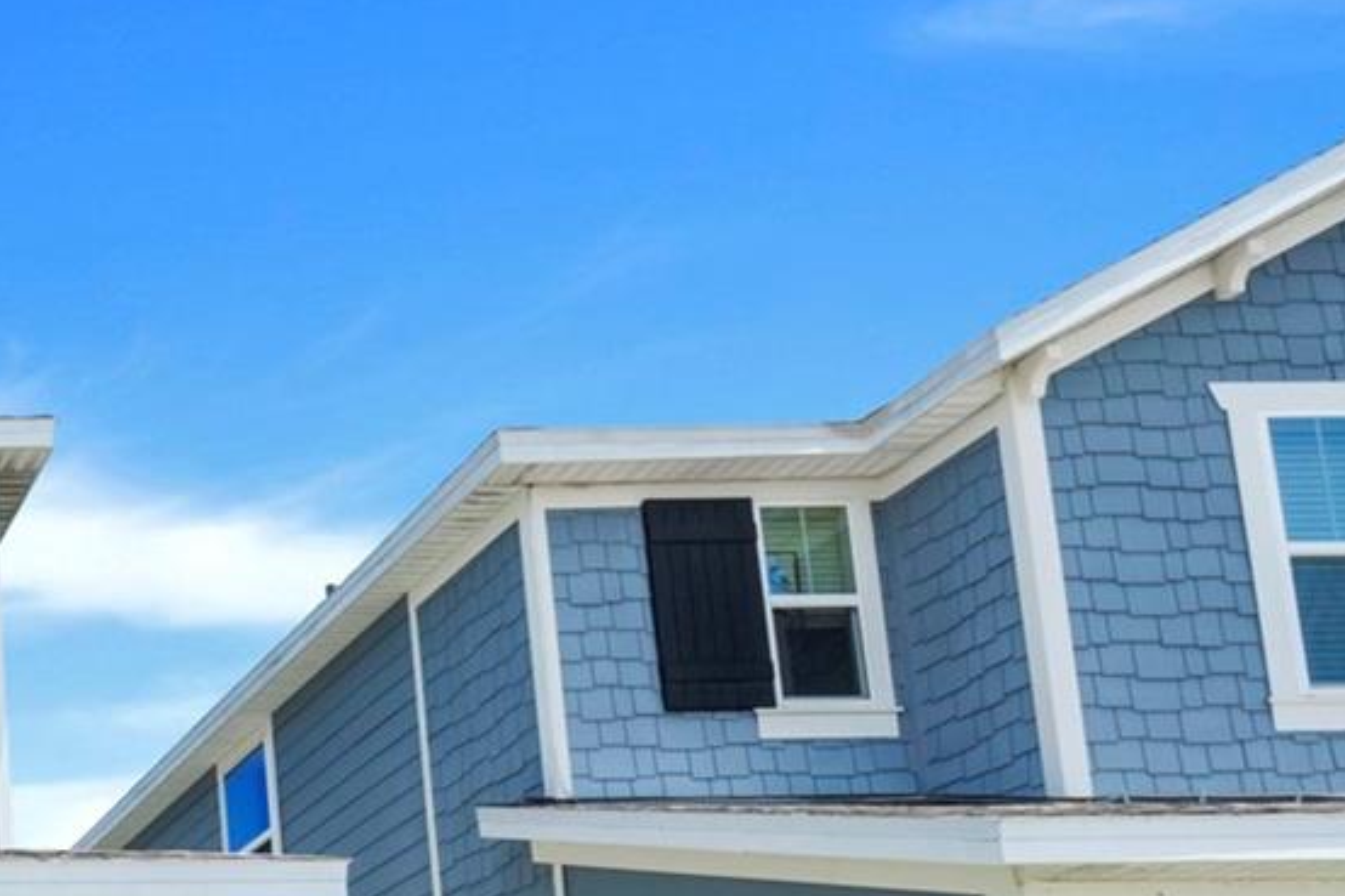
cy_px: 1168
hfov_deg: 29.0
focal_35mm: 52
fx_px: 1942
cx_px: -510
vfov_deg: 23.0
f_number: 8
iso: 250
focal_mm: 12
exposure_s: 1/100
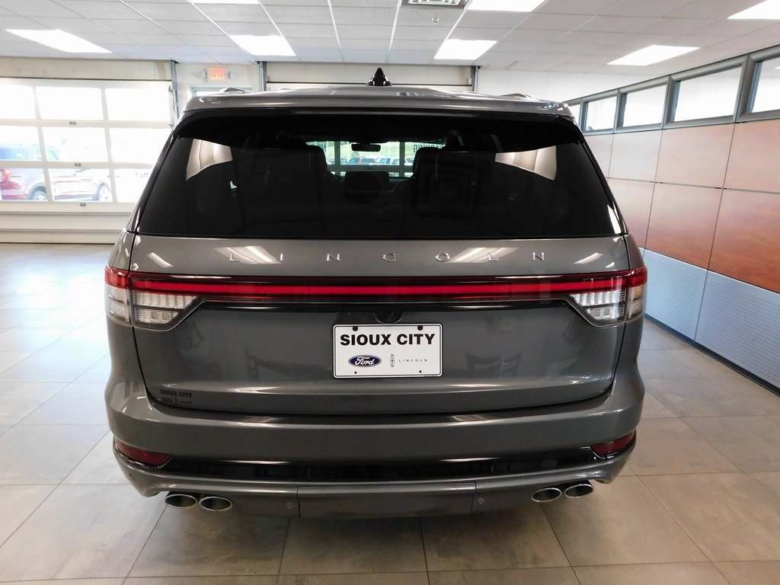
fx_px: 518
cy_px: 292
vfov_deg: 58.9
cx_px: 390
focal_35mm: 23
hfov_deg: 73.9
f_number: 3
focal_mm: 4
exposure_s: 1/30
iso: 400
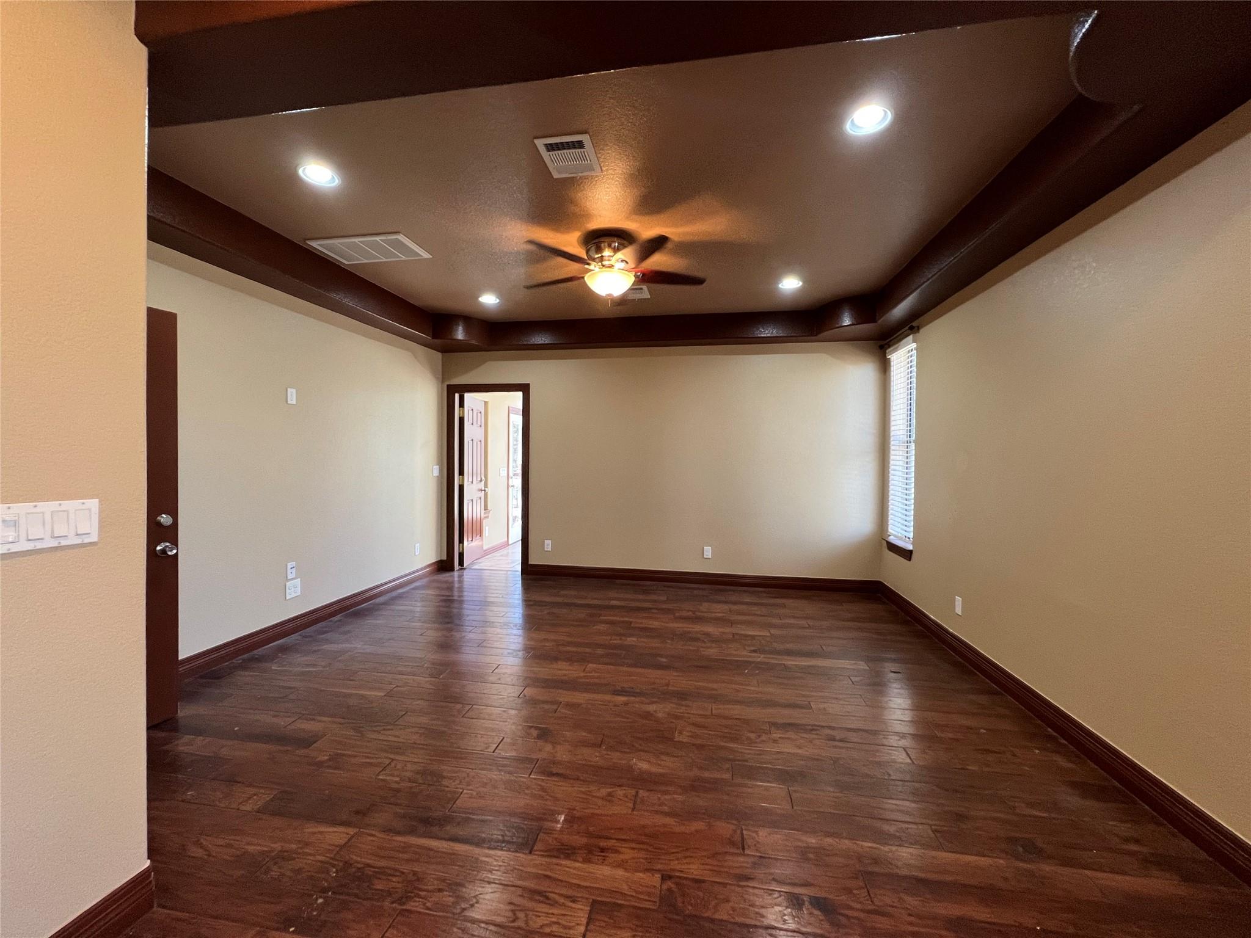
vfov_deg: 89.9
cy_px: 469
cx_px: 626
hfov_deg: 106.2
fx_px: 470
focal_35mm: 13
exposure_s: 1/60
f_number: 1.8
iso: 200
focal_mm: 1.57
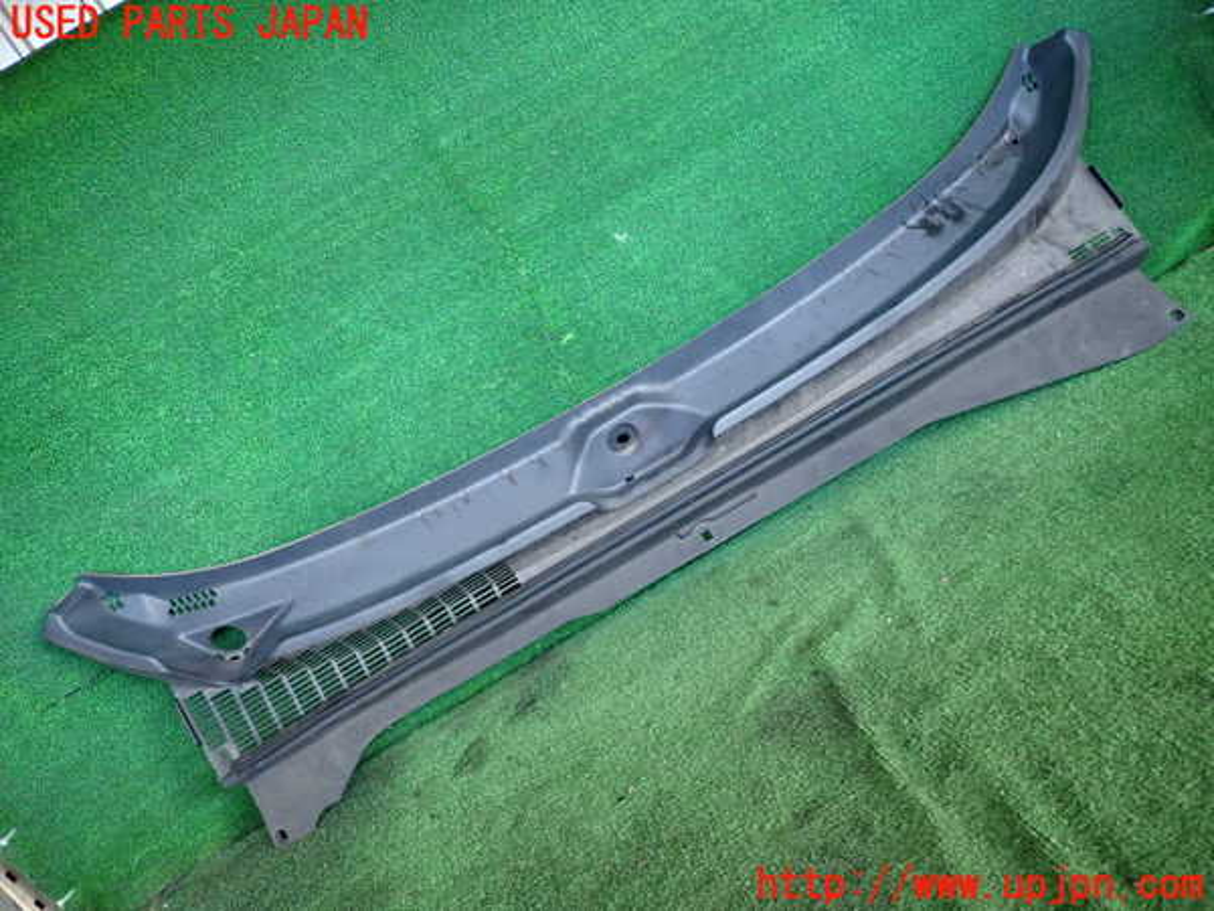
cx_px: 607
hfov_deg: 69.4
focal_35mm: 25
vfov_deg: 54.9
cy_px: 456
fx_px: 877
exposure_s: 1/125
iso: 400
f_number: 2
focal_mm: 4.5
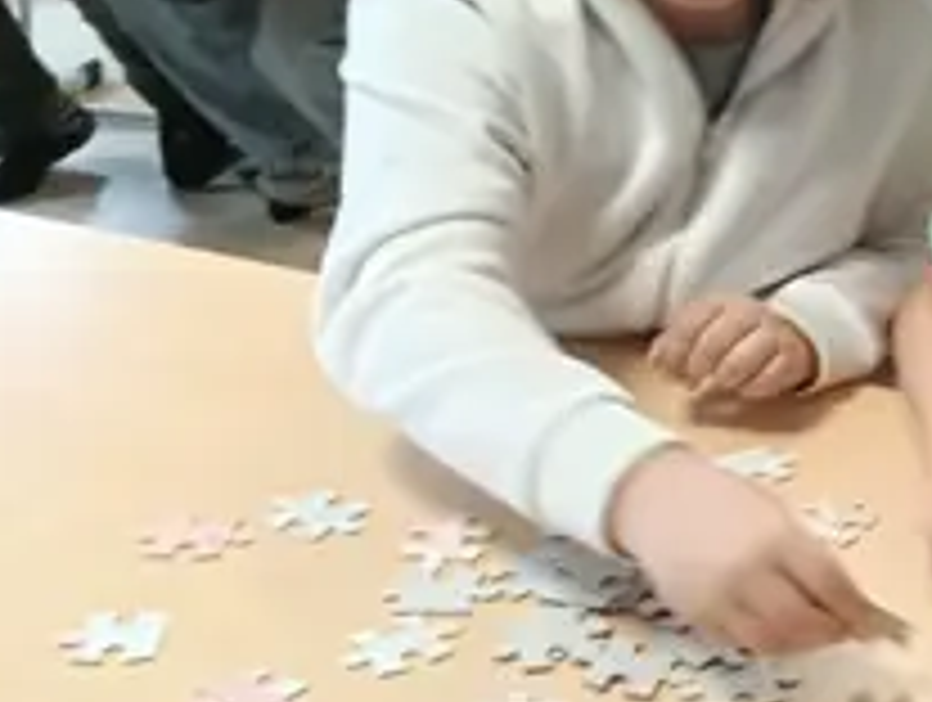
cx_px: 1067
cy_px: 306
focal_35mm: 75
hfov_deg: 24.0
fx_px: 2023
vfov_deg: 19.7
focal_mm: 3.98
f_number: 1.8
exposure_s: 1/33.3
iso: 250
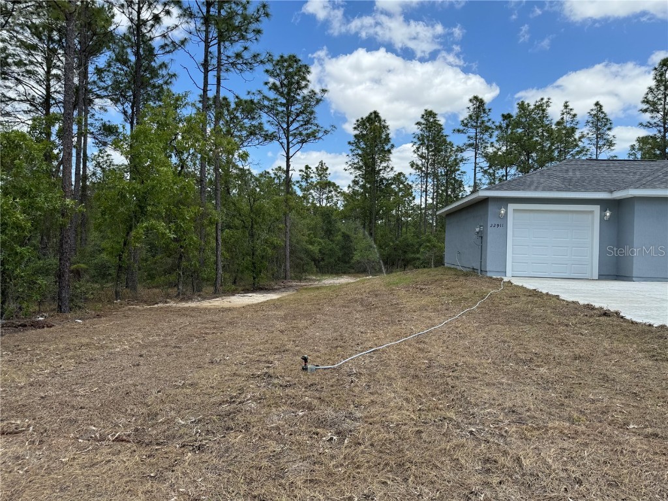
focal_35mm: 24
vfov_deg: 56.8
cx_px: 334
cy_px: 250
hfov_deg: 71.6
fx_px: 463
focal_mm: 6.76
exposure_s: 1/2331
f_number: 1.78
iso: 80
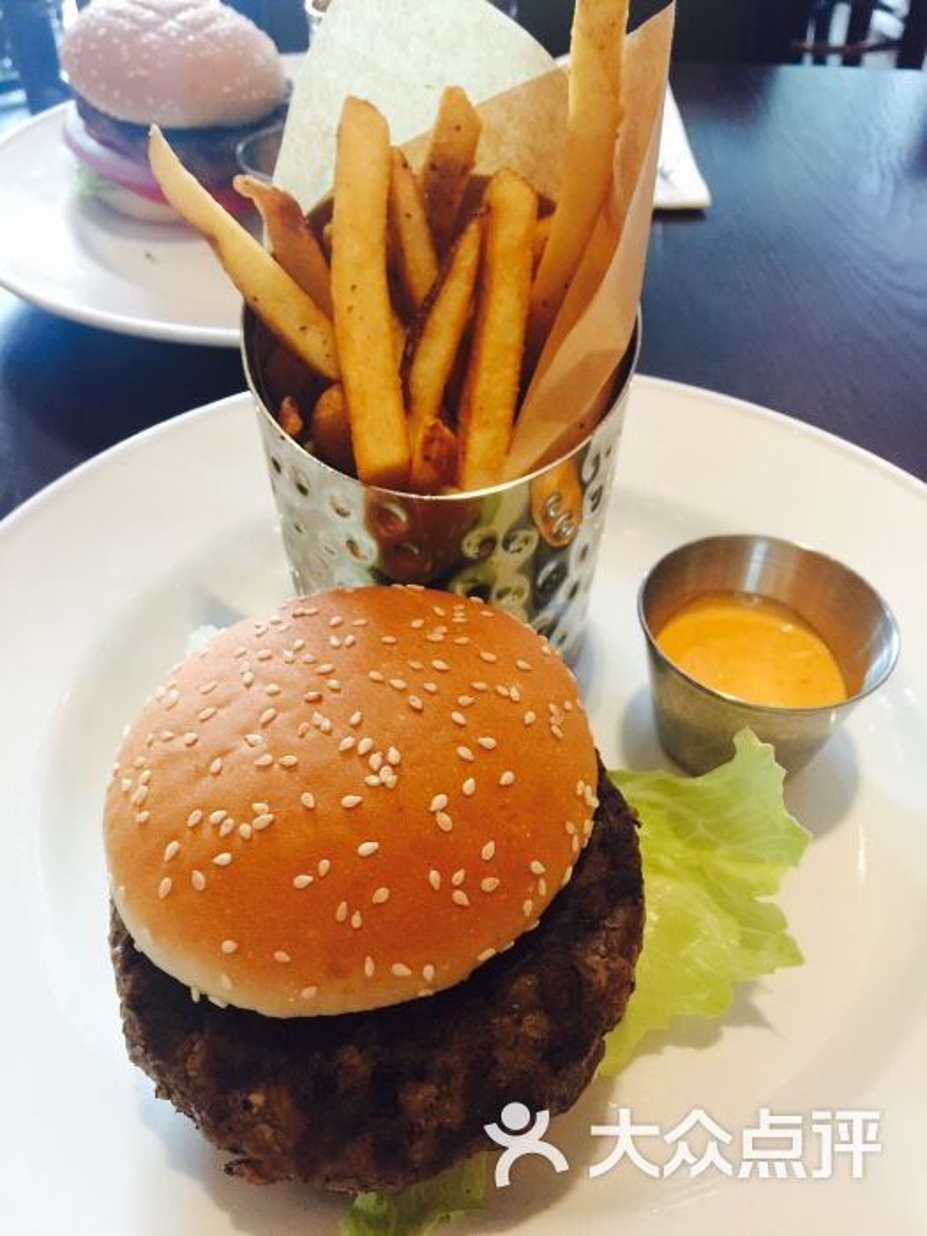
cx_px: 464
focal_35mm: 29
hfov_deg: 48.2
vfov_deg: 61.7
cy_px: 618
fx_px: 1035
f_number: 2.2
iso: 125
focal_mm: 4.15
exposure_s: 1/10
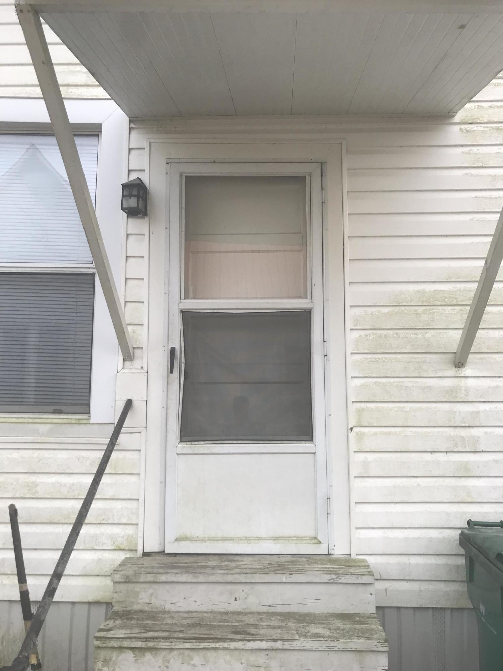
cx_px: 252
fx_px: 542
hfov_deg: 49.7
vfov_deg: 63.4
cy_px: 336
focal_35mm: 28
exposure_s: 1/451
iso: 20
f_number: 1.8
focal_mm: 3.99
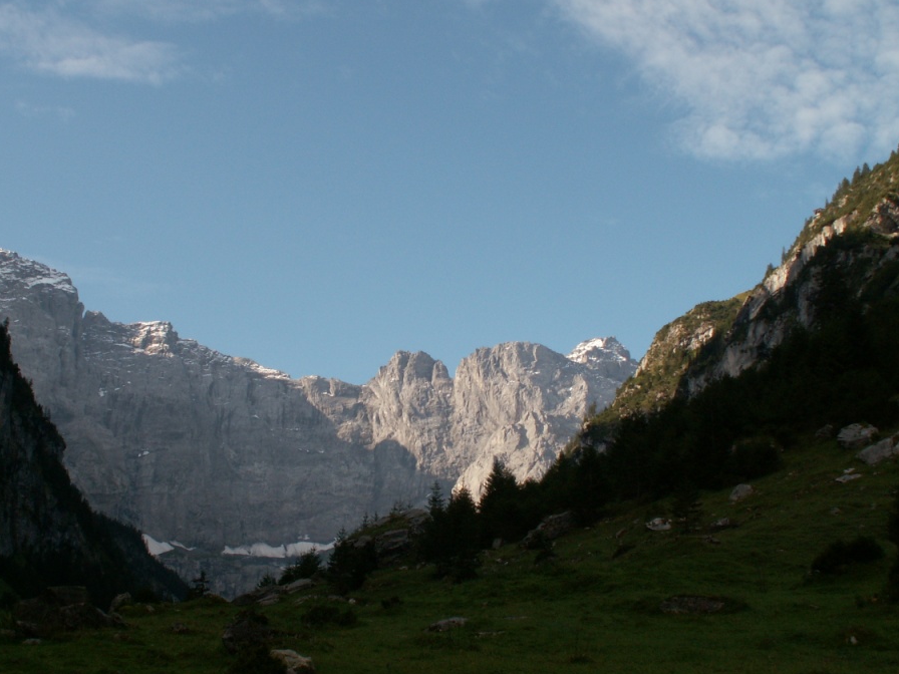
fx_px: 1247
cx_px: 407
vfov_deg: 30.3
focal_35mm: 48
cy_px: 341
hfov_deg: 39.6
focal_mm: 6.98
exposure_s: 1/160
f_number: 5.6
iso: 50
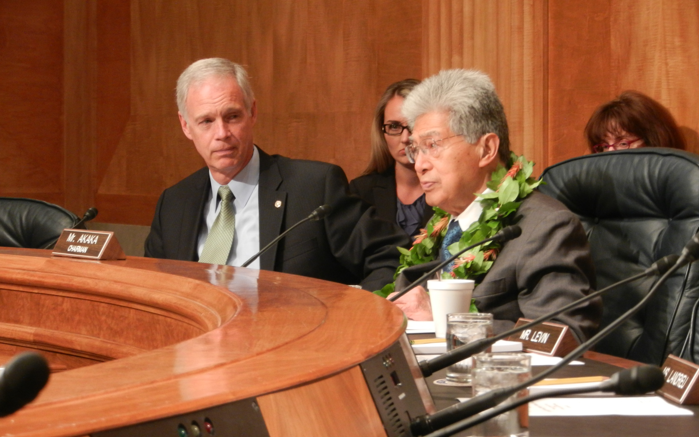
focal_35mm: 131
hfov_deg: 15.9
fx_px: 2496
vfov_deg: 10.0
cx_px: 349
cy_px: 249
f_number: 5.1
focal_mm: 22.2
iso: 400
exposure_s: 1/10
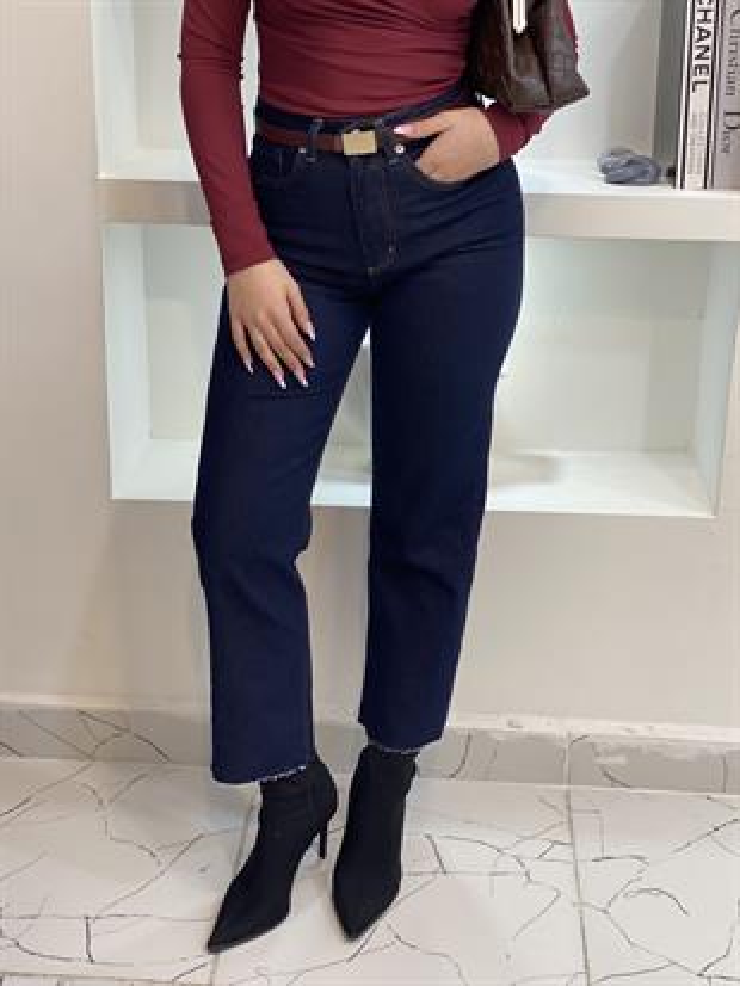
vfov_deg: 36.8
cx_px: 370
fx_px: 1481
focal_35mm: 52
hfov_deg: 28.0
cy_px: 493
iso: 125
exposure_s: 1/100
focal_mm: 6
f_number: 2
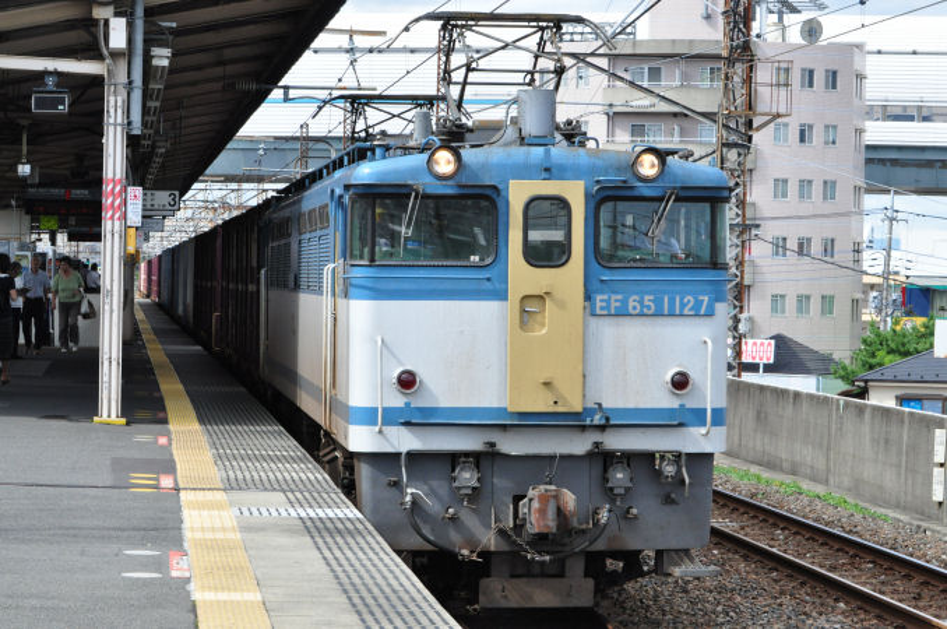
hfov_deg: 19.5
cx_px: 474
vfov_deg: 13.0
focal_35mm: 105
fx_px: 2758
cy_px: 314
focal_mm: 70
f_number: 16
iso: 800
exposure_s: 1/320
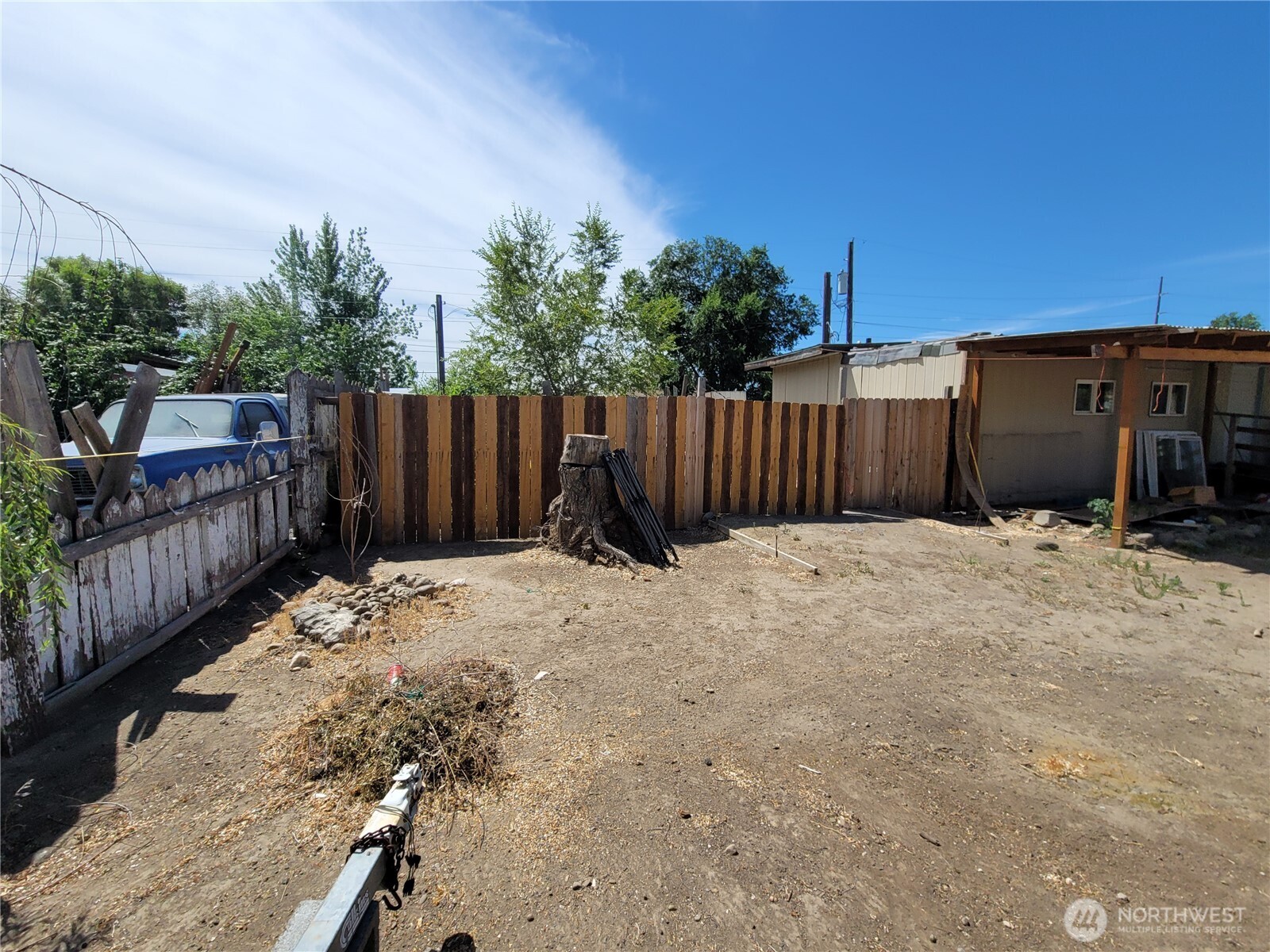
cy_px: 476
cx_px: 635
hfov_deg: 106.2
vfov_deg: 89.9
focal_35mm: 13
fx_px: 477
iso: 64
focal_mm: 2.2
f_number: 2.2
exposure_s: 1/2517
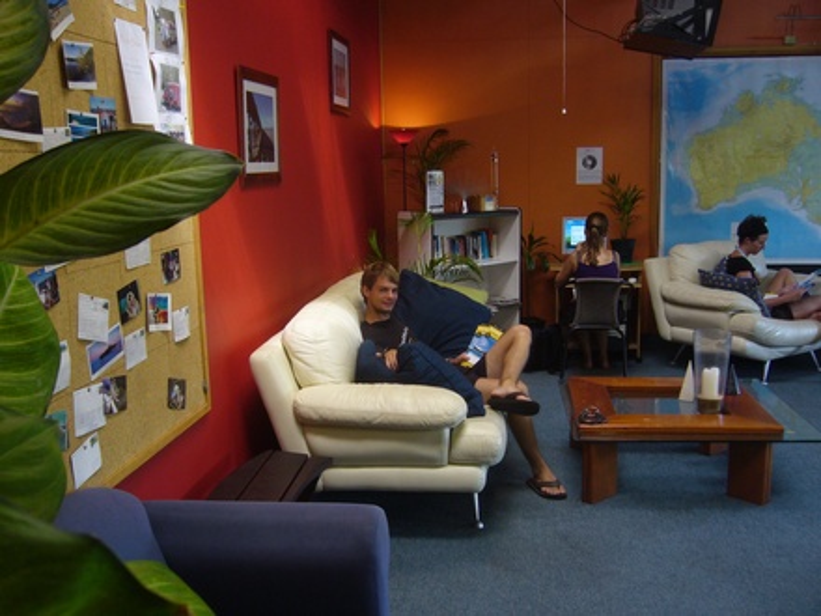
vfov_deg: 40.7
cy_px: 308
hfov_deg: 52.6
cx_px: 410
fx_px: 830
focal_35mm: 35
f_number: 2.8
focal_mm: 5.8
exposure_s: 1/20
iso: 100
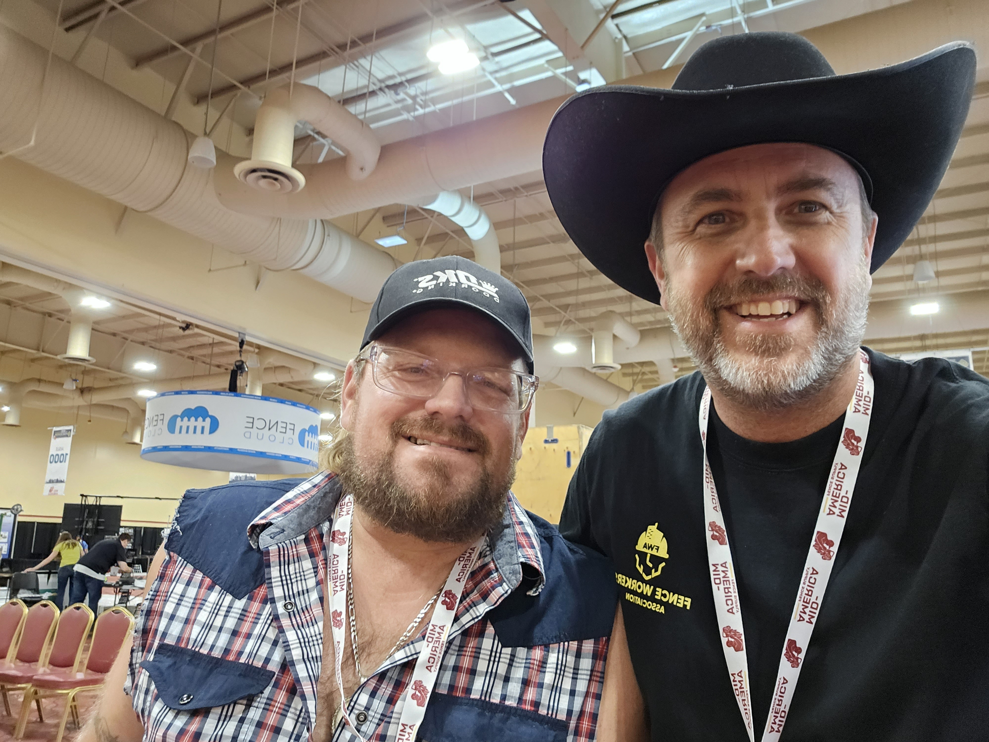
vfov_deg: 54.9
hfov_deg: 69.4
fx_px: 714
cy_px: 371
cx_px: 494
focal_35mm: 25
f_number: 2.2
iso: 500
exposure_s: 1/30
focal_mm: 3.3
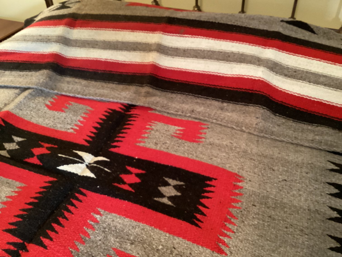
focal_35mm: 31
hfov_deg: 58.3
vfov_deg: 45.4
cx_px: 171
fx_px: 306
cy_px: 128
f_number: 2.4
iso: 400
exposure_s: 1/25
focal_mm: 3.3
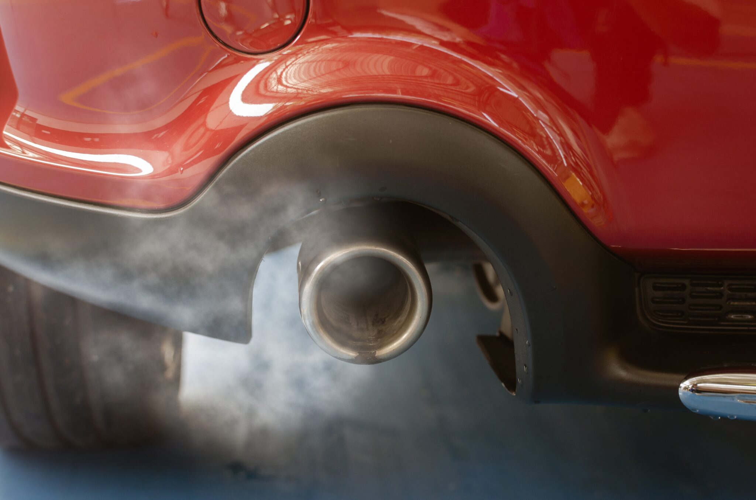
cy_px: 250
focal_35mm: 52
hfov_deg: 37.9
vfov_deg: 25.6
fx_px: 1100
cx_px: 378
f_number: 4
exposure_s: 1/60
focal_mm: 35
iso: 720
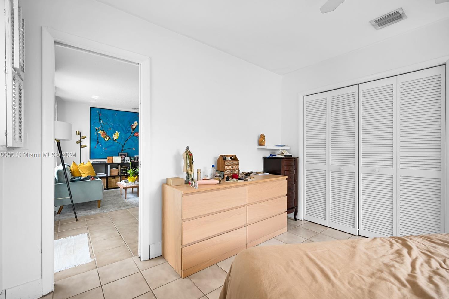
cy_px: 155
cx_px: 220
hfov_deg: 100.4
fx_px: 187
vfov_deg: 77.3
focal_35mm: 15
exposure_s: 1/30
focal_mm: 14
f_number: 4
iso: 100
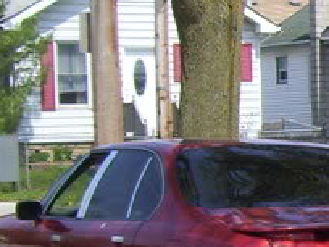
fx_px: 1720
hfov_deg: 10.1
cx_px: 666
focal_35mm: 181
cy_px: 261
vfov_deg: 8.2
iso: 80
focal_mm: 6
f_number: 4.8
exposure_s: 1/500
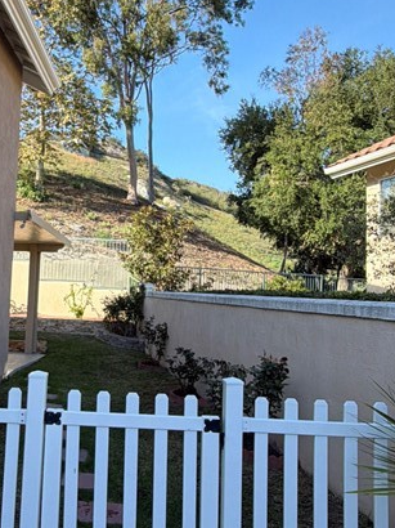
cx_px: 111
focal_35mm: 35
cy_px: 250
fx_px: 533
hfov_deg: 39.8
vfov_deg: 52.6
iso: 50
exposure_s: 1/502
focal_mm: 2.22
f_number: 2.2
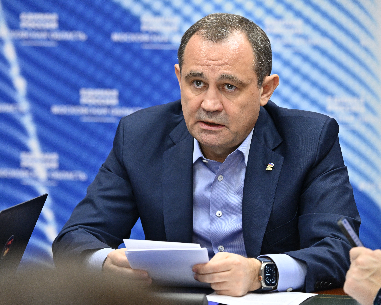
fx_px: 2549
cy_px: 153
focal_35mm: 226
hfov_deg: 8.5
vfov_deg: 6.8
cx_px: 172
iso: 4000
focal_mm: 200
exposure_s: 1/200
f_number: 5.6
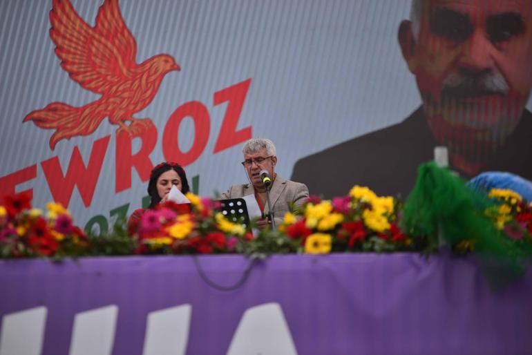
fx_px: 2957
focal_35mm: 200
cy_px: 178
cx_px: 266
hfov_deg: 10.3
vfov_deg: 6.9
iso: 180
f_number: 2.8
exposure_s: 1/4000
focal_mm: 200
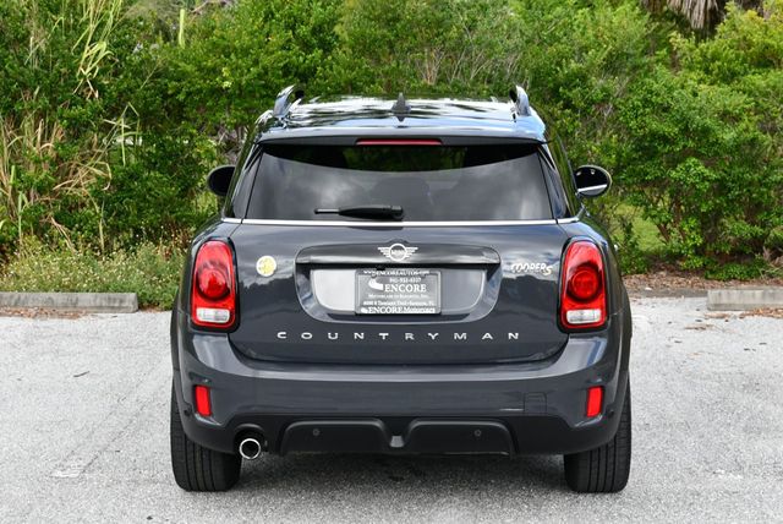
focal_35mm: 80
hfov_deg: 25.3
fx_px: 1742
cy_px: 262
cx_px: 392
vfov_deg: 17.1
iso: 200
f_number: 7.1
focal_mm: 40
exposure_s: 1/250
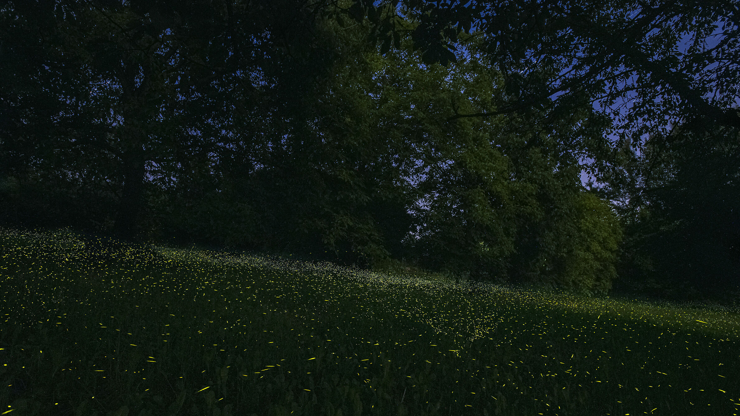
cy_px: 239
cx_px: 369
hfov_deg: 92.7
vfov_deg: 60.7
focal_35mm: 18
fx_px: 353
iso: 3200
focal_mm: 17
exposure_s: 30
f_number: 7.1
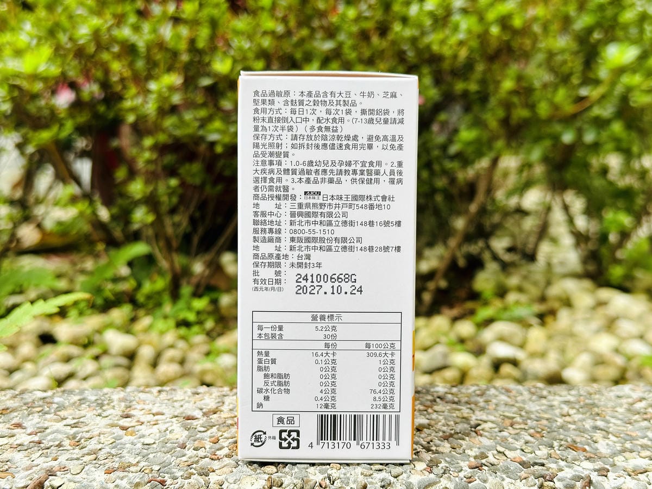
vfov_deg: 30.3
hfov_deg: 39.7
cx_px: 326
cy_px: 244
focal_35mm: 48
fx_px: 904
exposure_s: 1/121
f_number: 1.78
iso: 50
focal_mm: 6.86
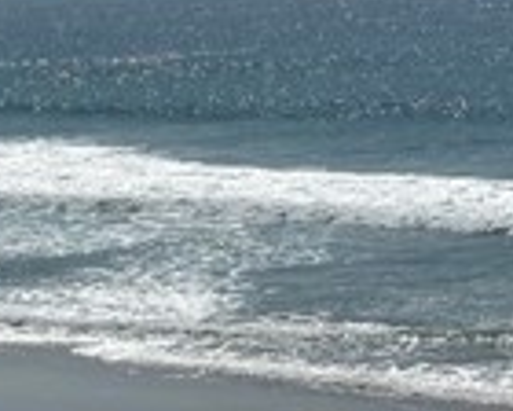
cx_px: -289
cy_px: 180
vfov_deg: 7.2
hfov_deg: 8.8
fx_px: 3249
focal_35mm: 214
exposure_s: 1/15873
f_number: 1.78
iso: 64
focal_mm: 6.86
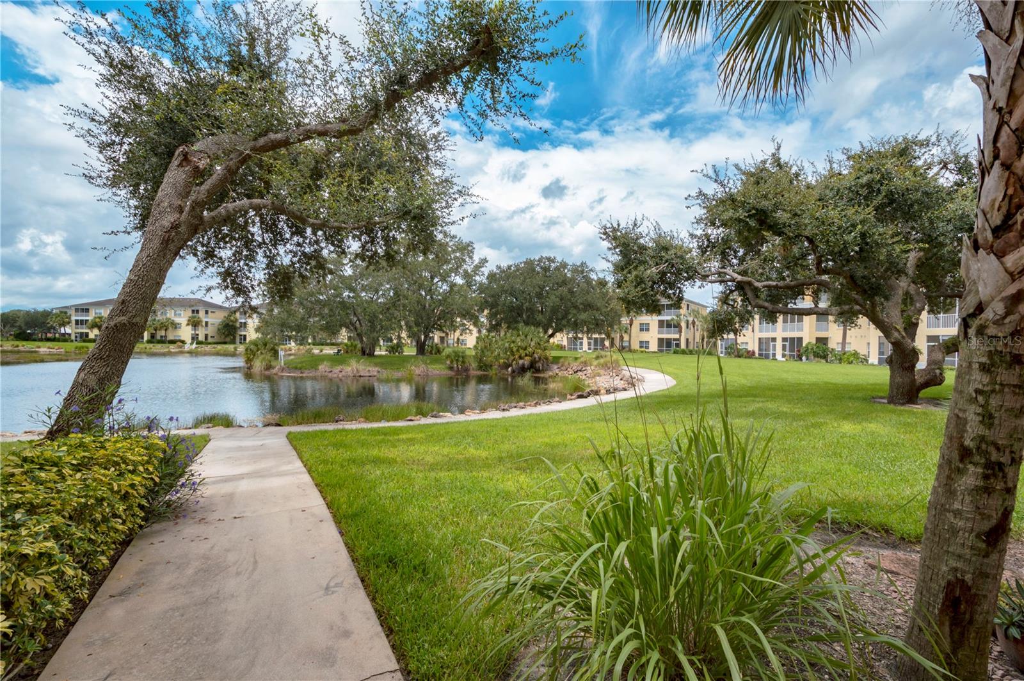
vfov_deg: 77.2
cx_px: 512
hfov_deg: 100.5
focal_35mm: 15
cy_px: 340
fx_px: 426
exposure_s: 1/200
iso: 100
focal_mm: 10
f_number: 7.1
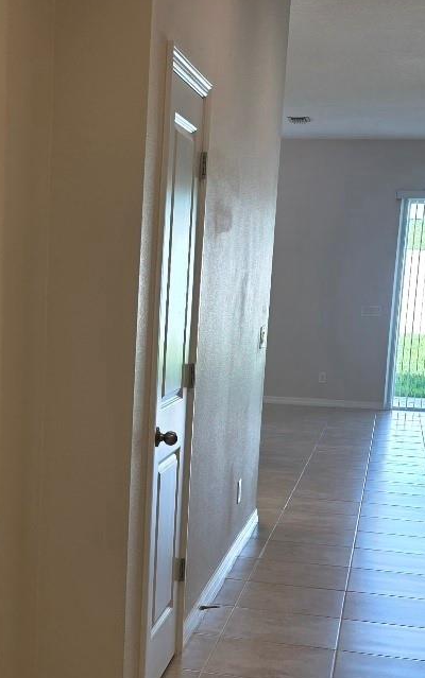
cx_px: 72
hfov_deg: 21.0
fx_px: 1129
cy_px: 472
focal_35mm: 61
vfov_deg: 33.1
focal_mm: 6.3
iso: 64
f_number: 1.7
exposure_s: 1/120
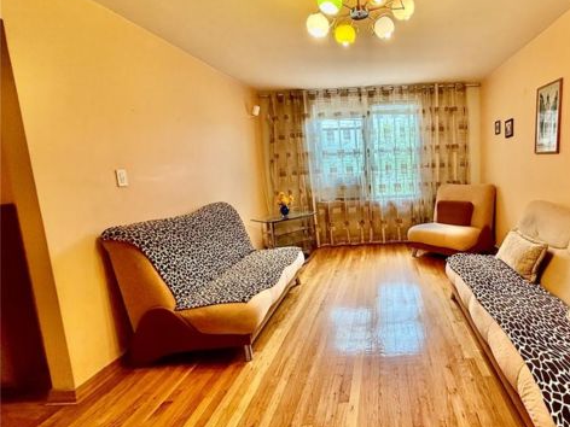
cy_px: 201
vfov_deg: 68.6
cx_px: 385
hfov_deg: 81.5
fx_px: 313
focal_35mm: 19
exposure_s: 1/120
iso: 250
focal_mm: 2.22
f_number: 2.2
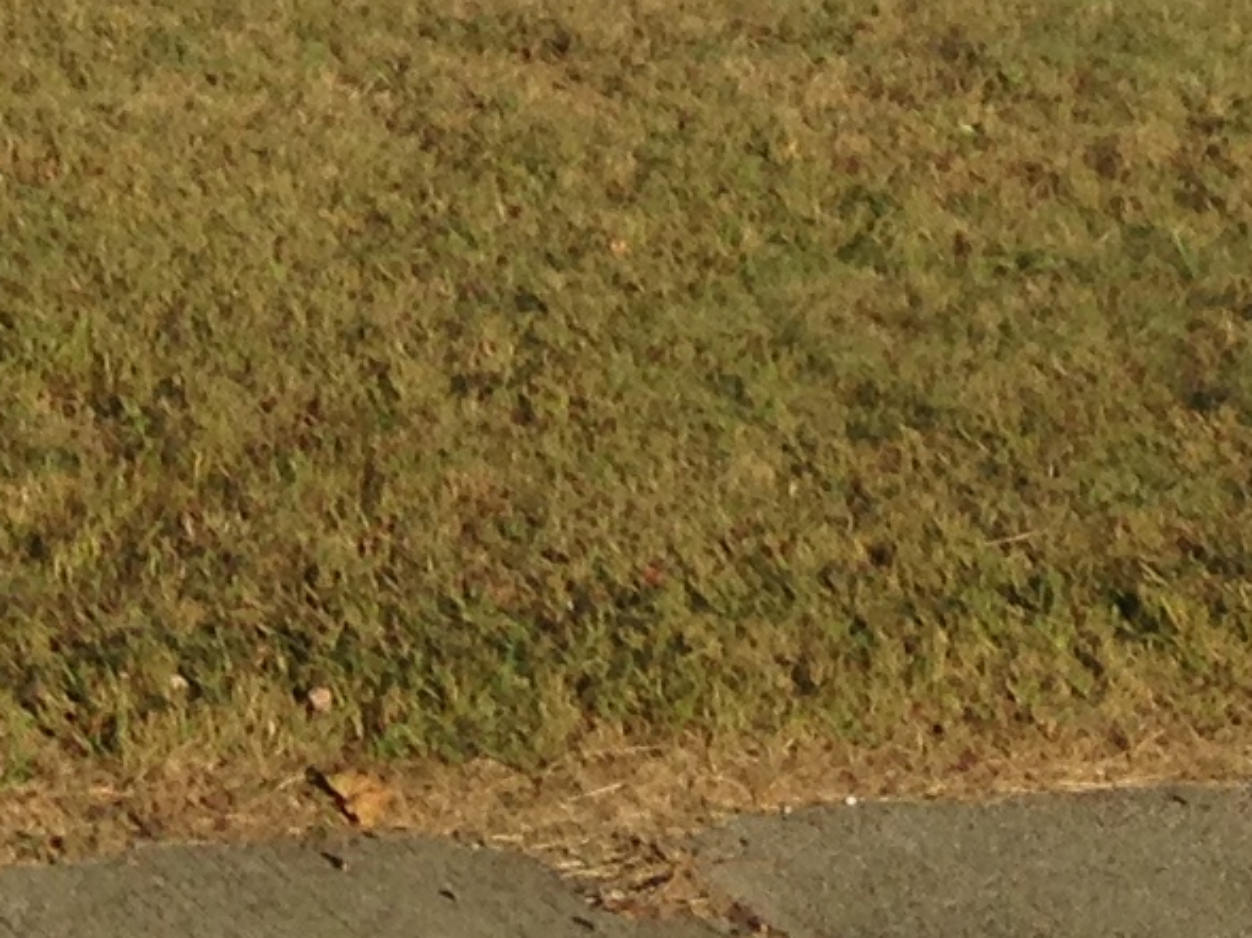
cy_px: -989
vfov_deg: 7.7
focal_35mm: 183
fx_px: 6615
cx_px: -506
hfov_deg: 10.5
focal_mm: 4.13
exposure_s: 1/1323
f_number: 2.4
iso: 50
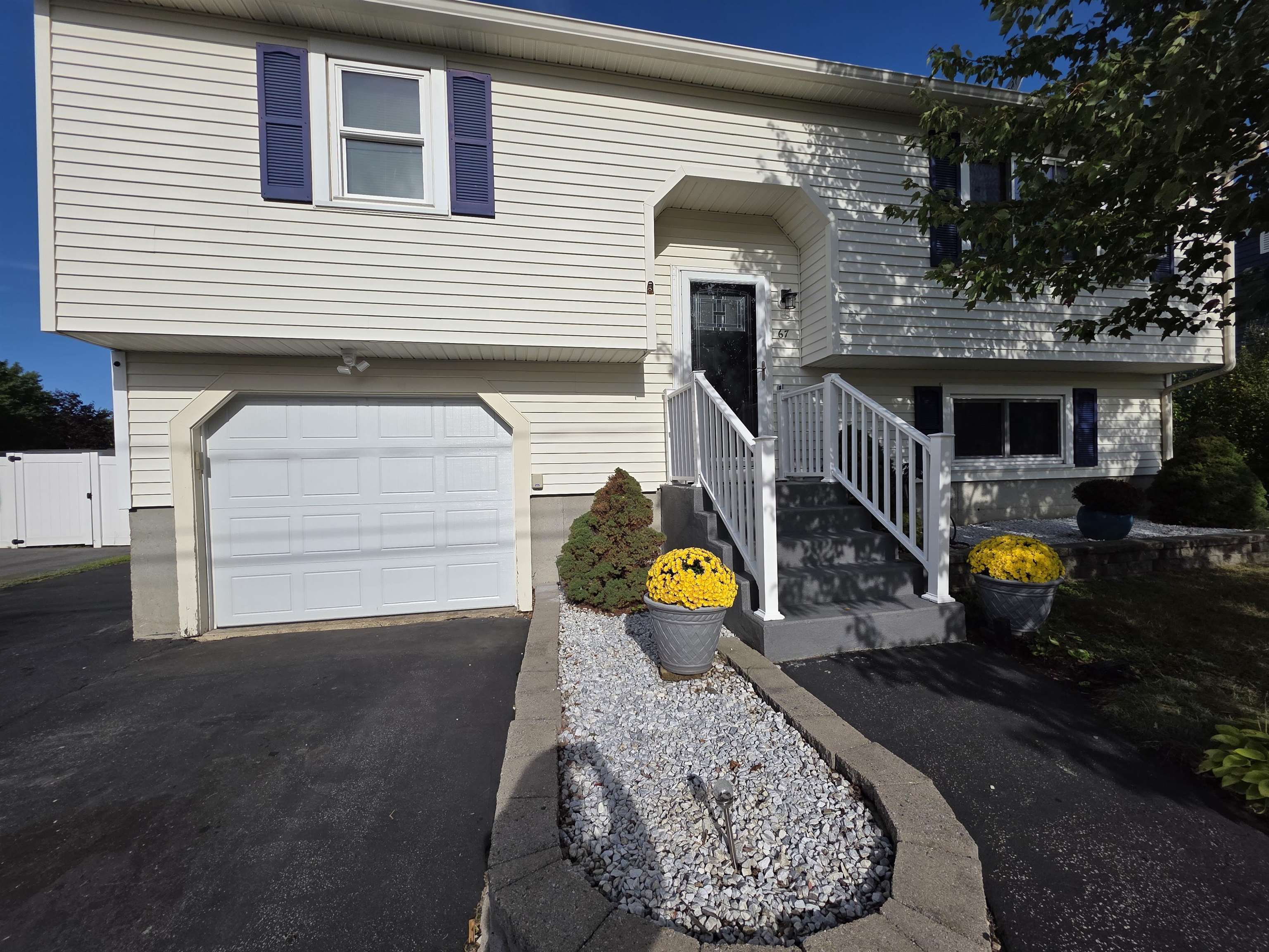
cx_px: 634
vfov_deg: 89.9
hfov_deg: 106.2
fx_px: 477
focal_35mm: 13
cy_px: 476
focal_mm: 2.2
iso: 40
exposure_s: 1/3203
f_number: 1.9
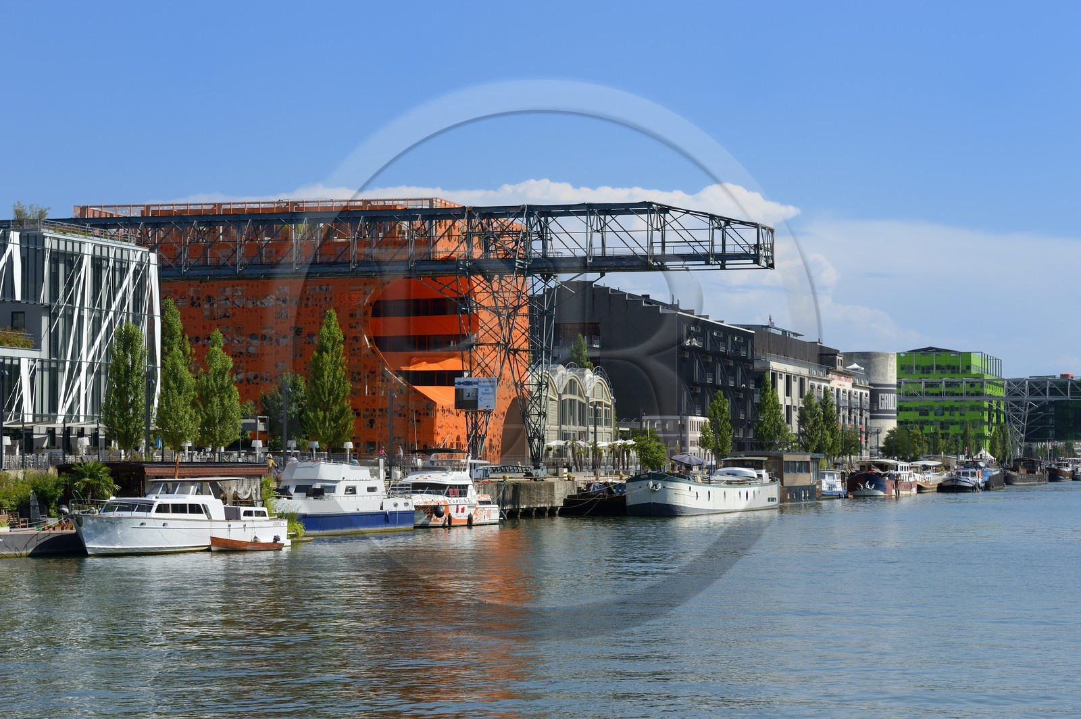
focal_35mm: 90
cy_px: 360
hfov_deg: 22.6
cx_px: 540
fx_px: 2700
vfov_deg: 15.2
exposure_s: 1/320
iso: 200
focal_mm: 90
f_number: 11
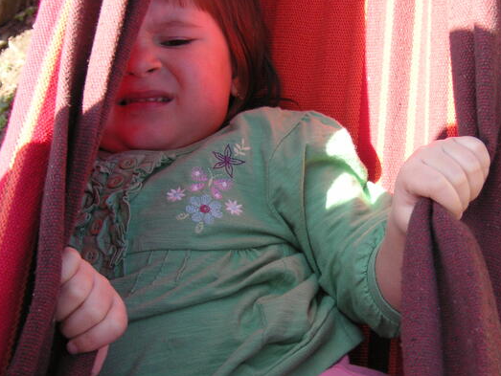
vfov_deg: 18.2
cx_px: 299
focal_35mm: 81
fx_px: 1173
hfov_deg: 24.1
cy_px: 186
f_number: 3.6
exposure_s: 1/125
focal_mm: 8.9
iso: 50
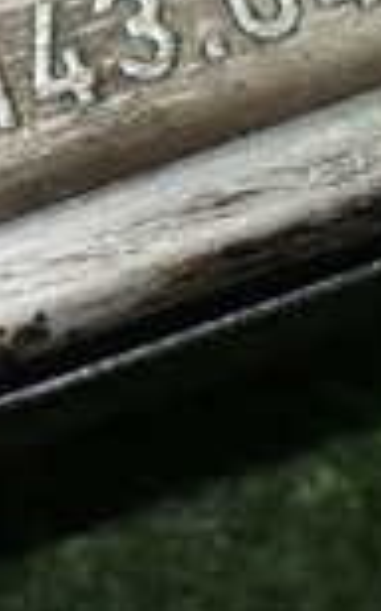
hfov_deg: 10.3
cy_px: 194
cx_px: -151
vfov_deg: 16.8
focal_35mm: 124
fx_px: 2064
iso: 250
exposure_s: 1/125
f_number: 2.3
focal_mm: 5.4
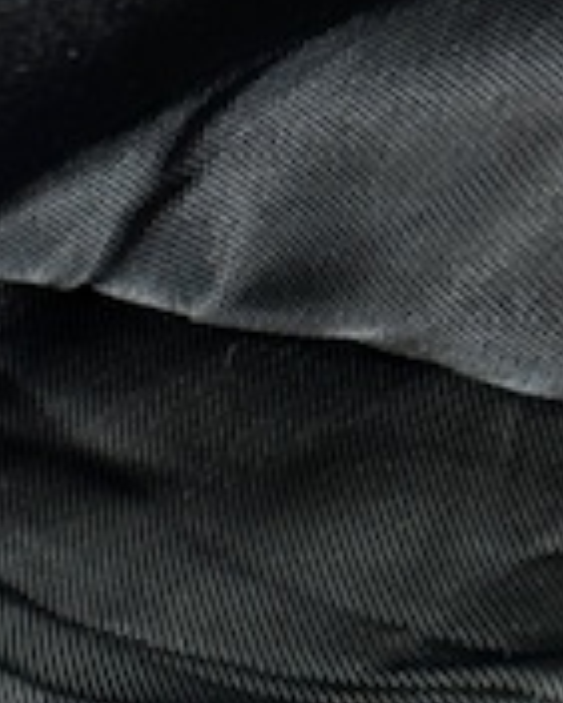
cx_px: -32
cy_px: 963
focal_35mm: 170
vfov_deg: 11.0
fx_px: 3538
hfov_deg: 9.0
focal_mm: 6.76
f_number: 1.78
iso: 160
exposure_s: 1/50
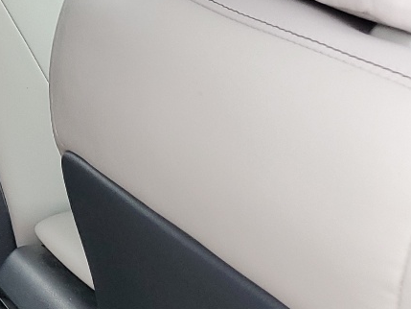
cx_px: -296
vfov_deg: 15.3
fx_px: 1152
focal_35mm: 97
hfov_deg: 17.1
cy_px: 149
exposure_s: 1/120
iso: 77
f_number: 1.5
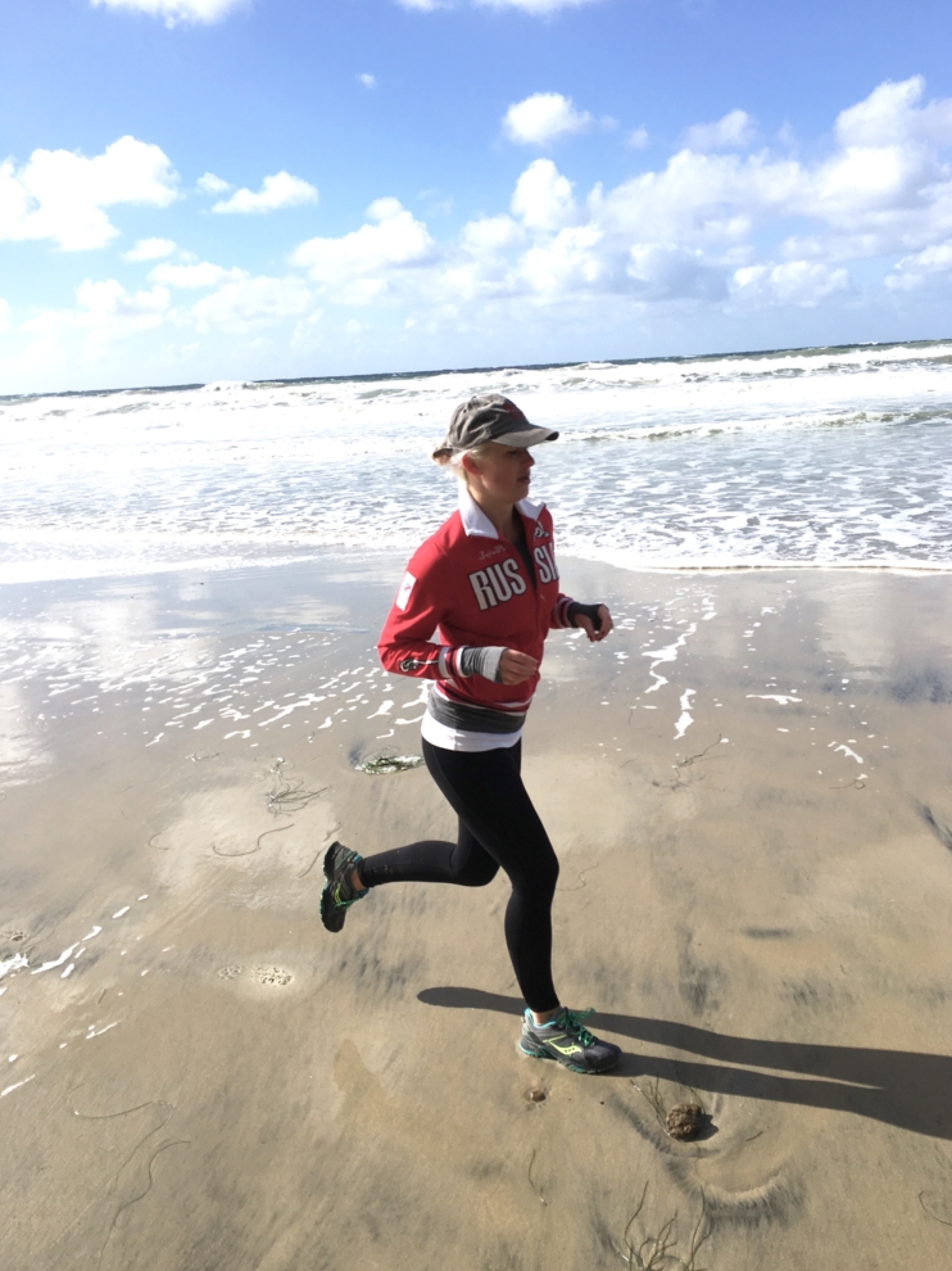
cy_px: 650
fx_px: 1101
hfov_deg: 46.8
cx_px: 486
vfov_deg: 60.0
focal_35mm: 30
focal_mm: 4.15
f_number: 2.2
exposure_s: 1/2653
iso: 25
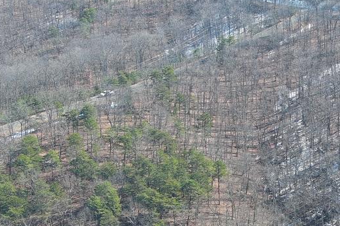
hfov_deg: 17.6
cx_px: 330
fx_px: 1076
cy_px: 140
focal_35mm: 114
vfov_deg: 12.0
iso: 100
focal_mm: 10.57
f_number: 2.8
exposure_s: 1/304
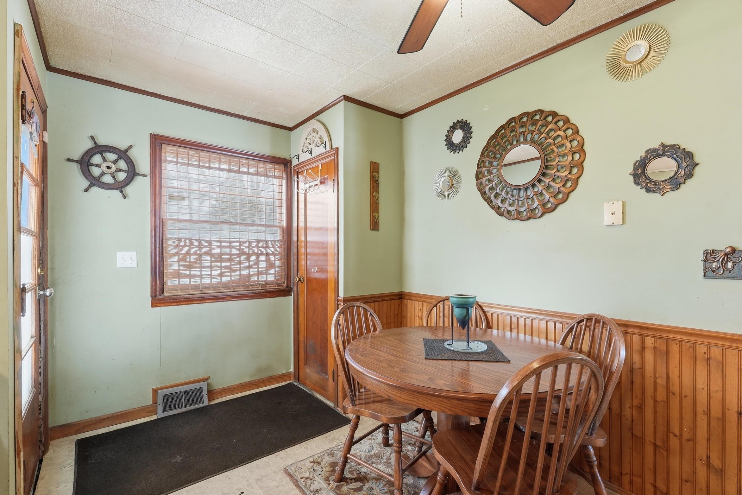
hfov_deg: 96.7
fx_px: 330
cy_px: 258
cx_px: 368
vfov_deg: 73.7
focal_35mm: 16
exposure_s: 1/10
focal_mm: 10
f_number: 10
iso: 250
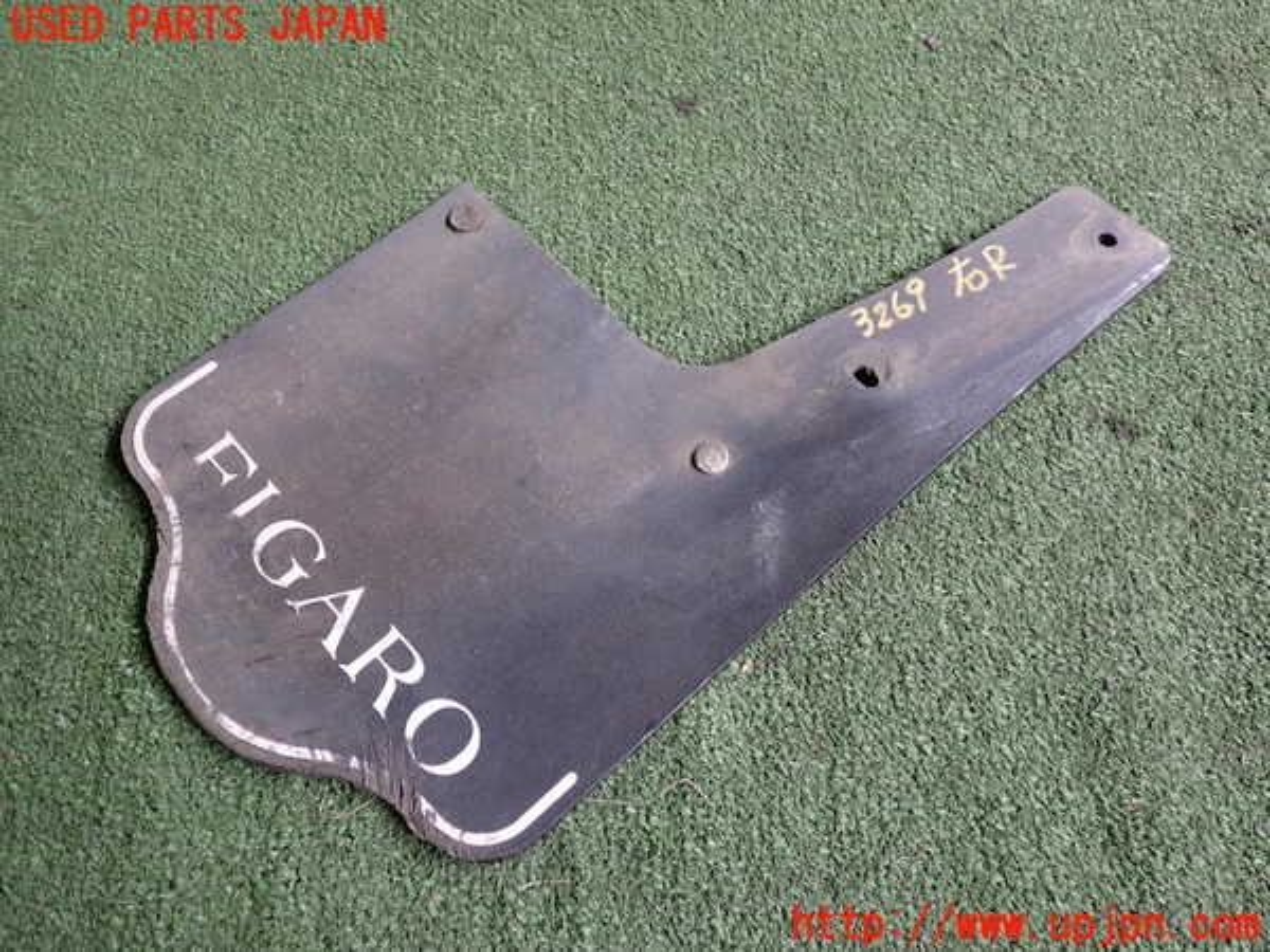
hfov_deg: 60.0
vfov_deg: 46.8
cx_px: 635
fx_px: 1101
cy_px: 476
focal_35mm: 30
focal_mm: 5.4
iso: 200
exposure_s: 1/60
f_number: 2.3
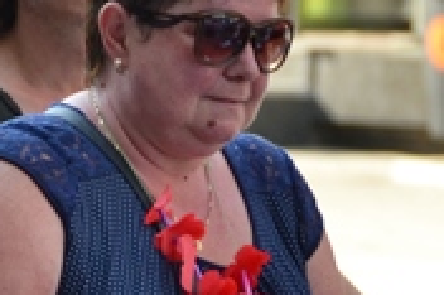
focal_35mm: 768
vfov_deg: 1.8
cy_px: 586
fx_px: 9463
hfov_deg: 2.7
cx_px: 131
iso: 100
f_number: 4.5
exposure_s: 1/160
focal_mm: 90
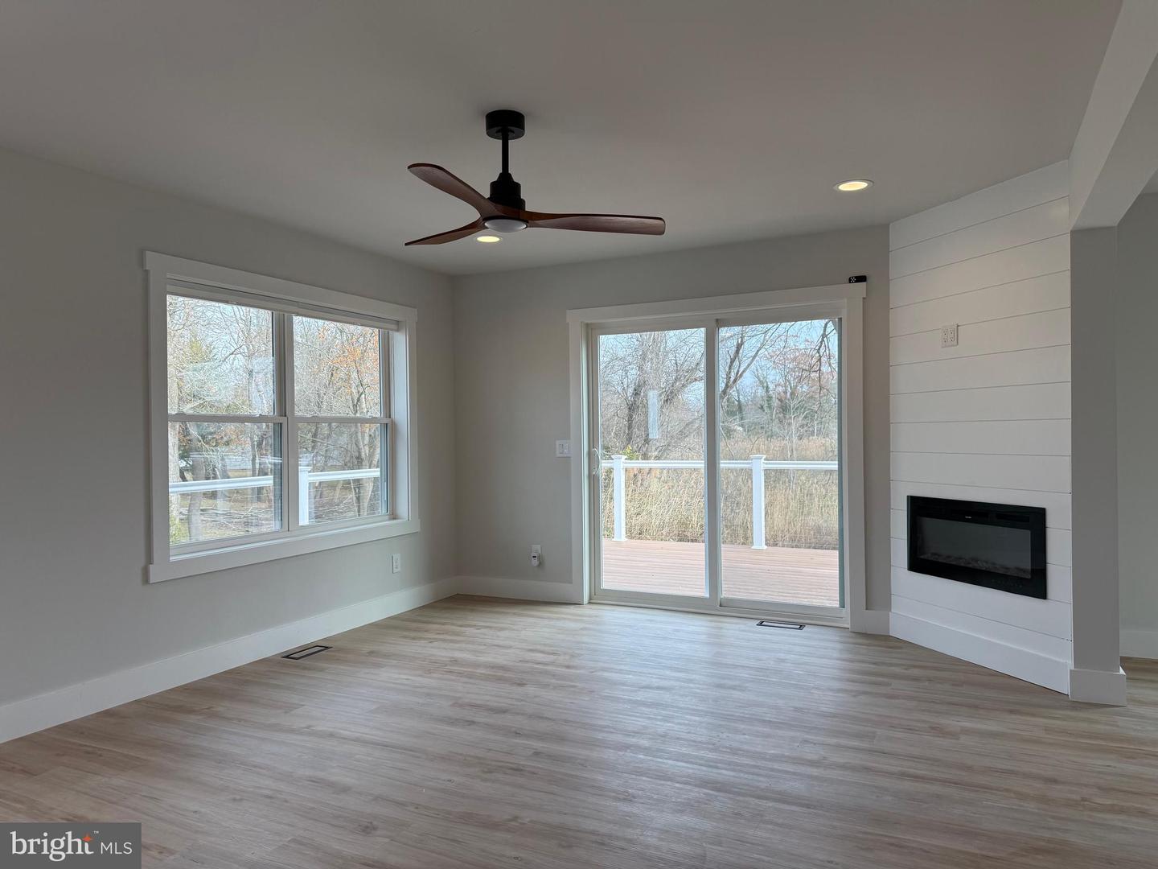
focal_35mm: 24
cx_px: 579
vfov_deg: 56.8
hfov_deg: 71.6
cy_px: 434
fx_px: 803
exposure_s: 1/517
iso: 80
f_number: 1.78
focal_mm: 6.76
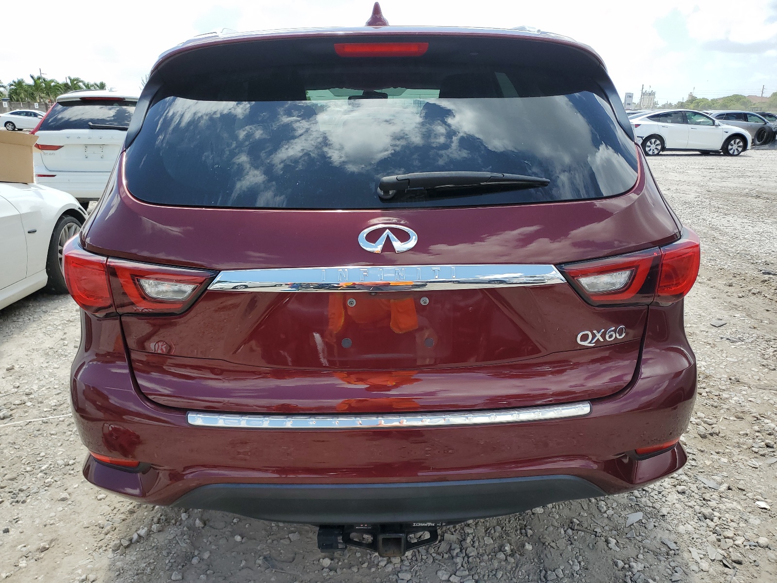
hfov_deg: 67.3
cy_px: 292
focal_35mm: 26
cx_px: 388
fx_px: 584
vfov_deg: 53.1
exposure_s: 1/1667
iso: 50
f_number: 1.5
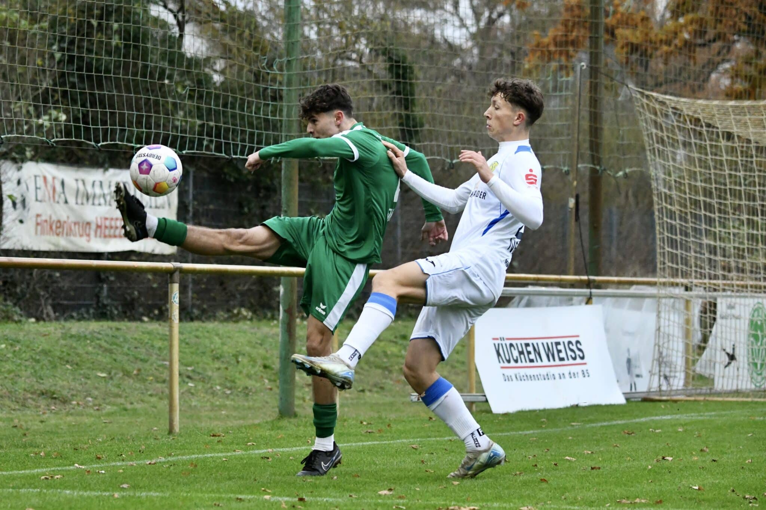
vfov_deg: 10.5
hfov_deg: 15.8
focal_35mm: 130
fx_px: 2766
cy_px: 255
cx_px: 383
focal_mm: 130
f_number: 4.8
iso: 8000
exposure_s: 1/1600
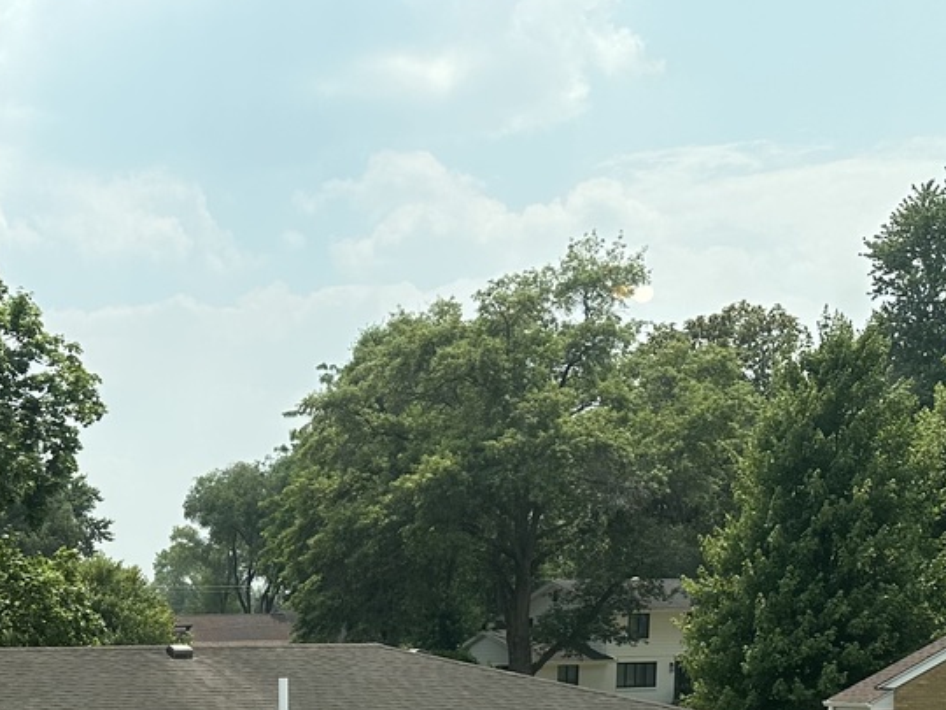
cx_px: 37
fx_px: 1749
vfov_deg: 21.0
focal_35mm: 64
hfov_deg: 28.7
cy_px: 896
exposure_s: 1/3472
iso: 80
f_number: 1.78
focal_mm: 6.86
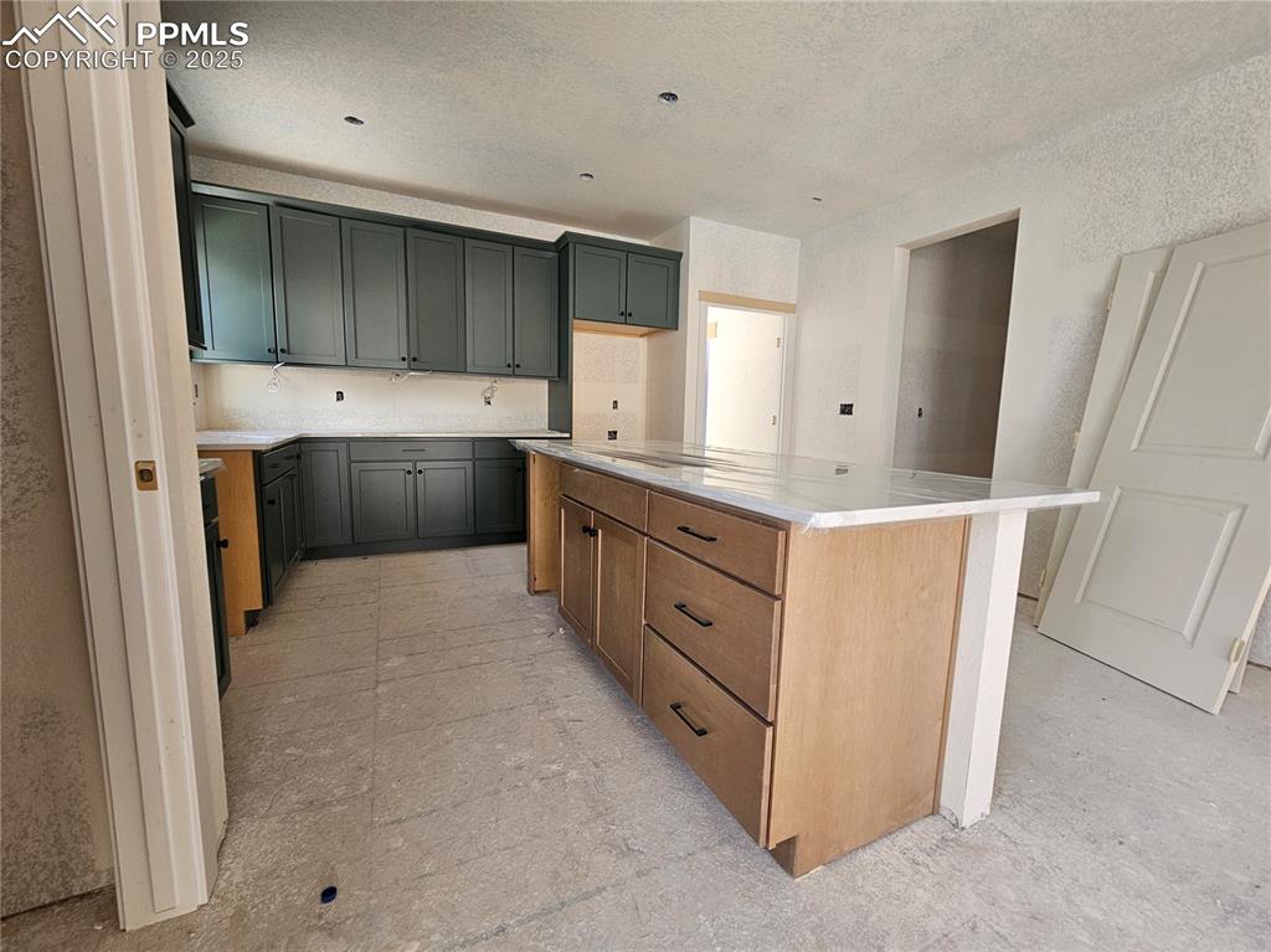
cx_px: 636
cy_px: 476
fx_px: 477
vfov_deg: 89.9
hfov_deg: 106.2
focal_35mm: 13
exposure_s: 1/60
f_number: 2.2
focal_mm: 2.2
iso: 64
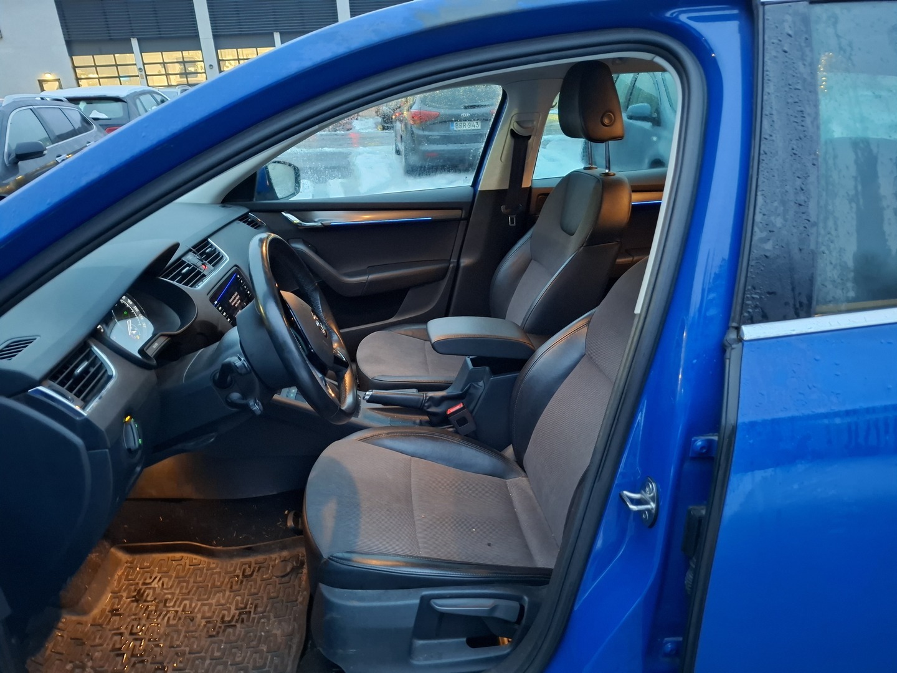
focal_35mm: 23
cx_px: 448
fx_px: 596
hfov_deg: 73.9
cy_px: 336
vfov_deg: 58.9
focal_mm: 5.54
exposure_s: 1/25
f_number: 1.8
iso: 1000
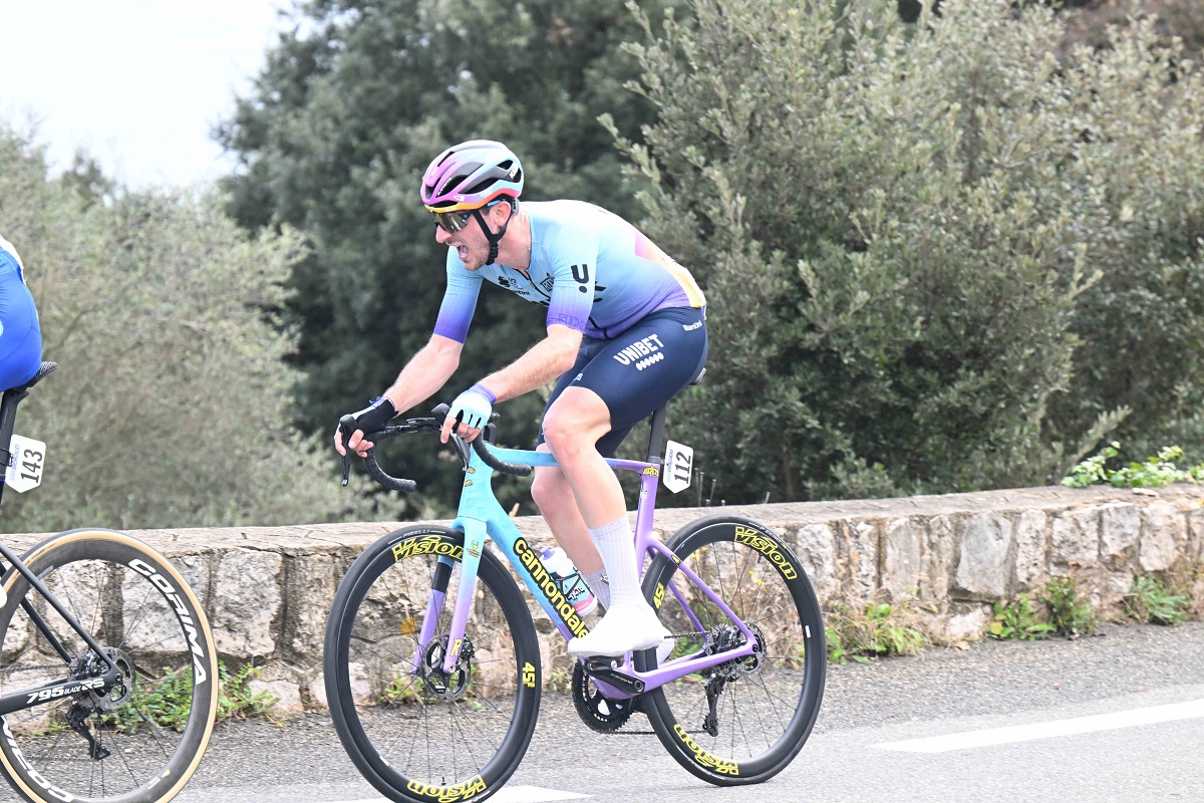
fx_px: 5183
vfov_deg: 8.9
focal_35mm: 155
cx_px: 602
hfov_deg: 13.2
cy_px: 402
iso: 2200
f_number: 5.6
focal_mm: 155
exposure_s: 1/1000
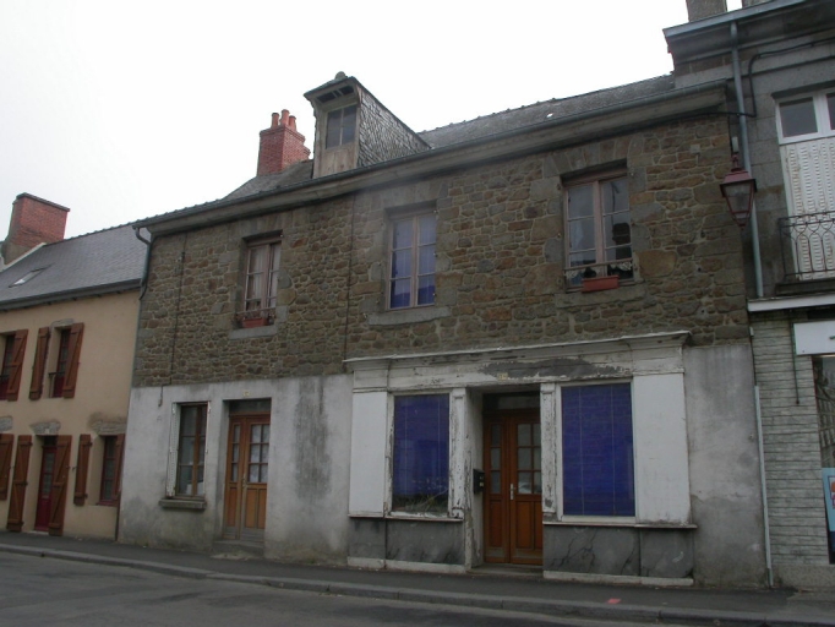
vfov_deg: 32.9
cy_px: 314
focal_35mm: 44
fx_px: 1062
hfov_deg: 42.9
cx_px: 418
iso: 100
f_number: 6.2
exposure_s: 1/190
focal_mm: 9.1
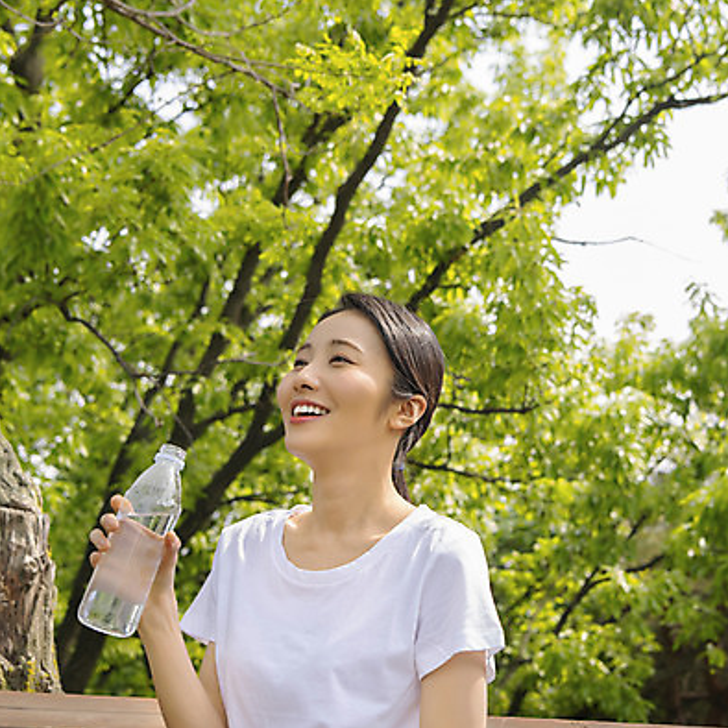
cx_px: 443
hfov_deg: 30.0
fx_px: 1356
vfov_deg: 30.0
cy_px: 364
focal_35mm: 57
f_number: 5
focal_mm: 44
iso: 100
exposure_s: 1/125
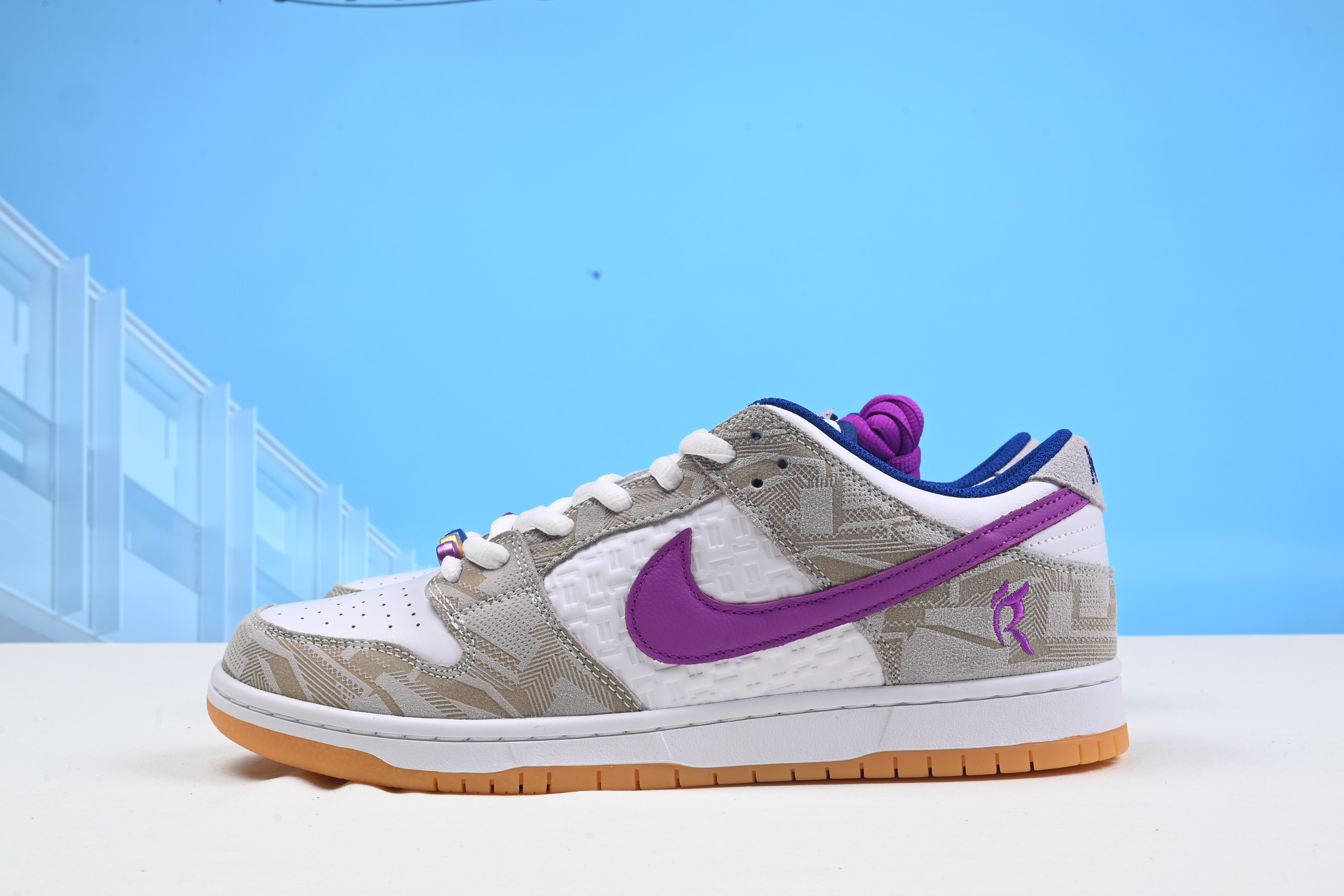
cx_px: 690
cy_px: 372
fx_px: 1755
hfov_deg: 41.9
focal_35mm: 47
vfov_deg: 28.6
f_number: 16
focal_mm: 40
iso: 100
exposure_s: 1/2.5
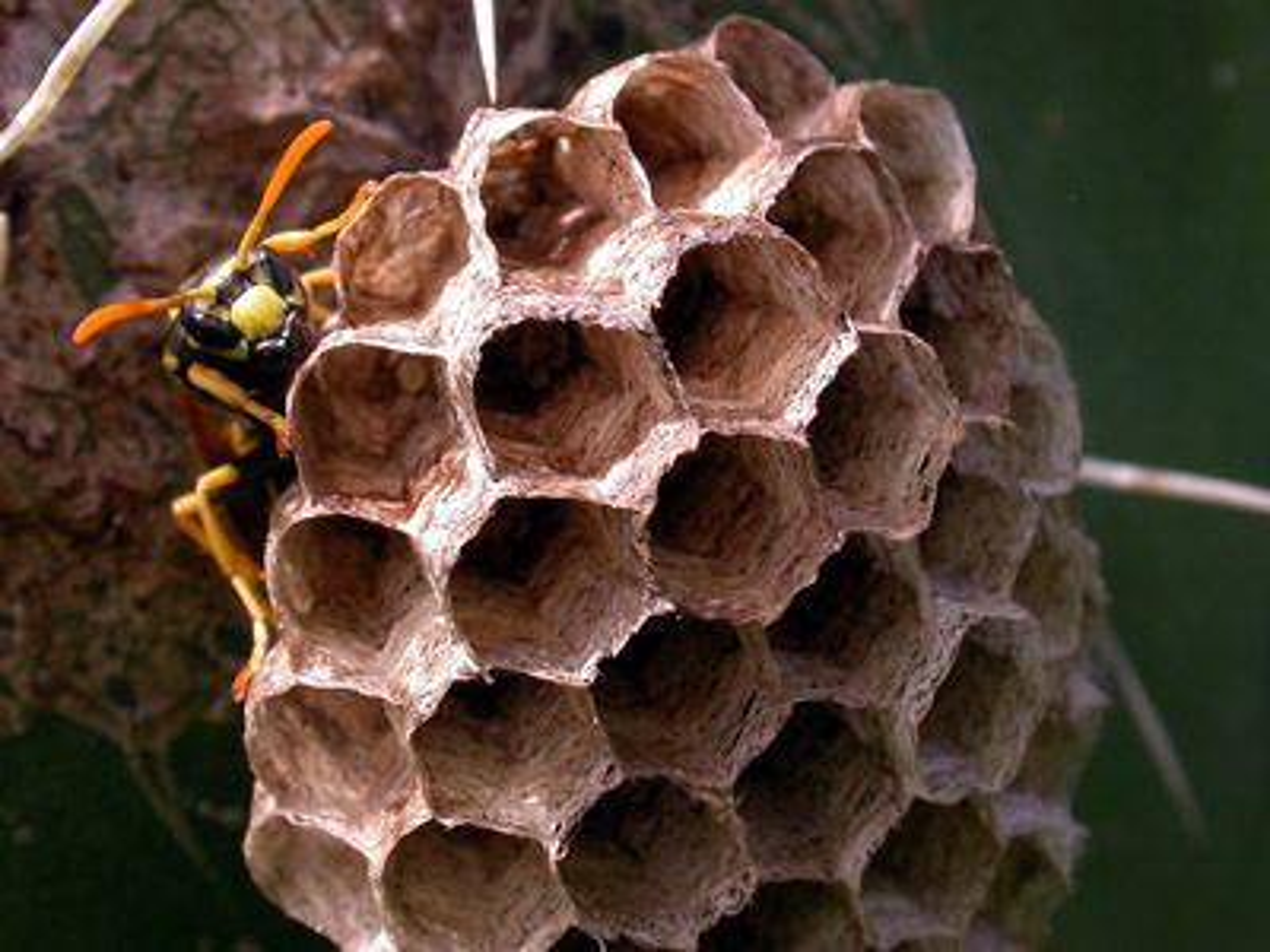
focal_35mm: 78
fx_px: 2862
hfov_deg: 25.0
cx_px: 635
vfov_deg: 18.9
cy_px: 476
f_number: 7
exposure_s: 1/182
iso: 100
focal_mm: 16.2
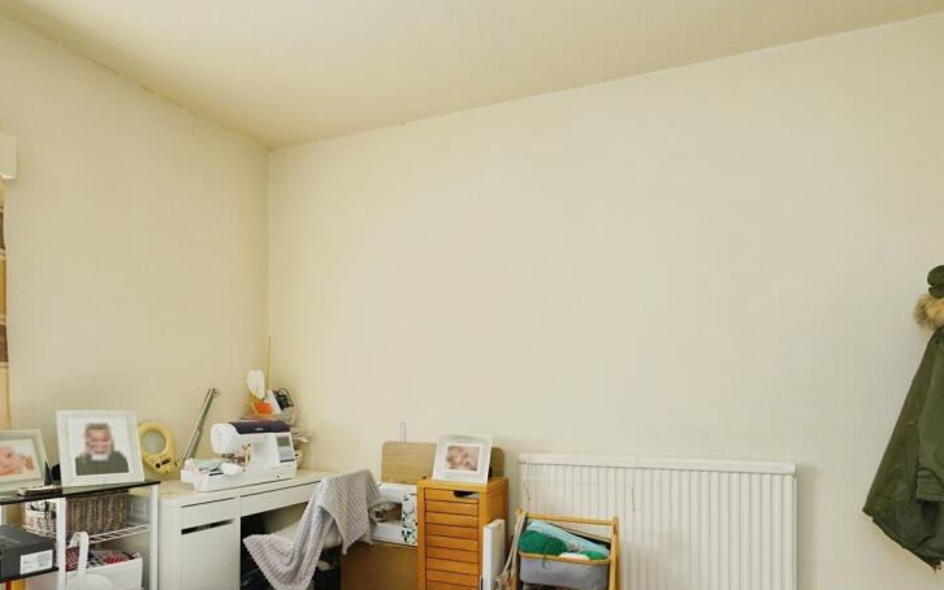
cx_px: 490
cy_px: 384
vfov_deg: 52.2
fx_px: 592
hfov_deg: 77.1
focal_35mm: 23
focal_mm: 16
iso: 1250
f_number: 7.1
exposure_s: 1/100
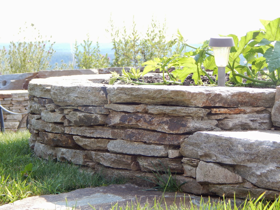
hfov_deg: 17.3
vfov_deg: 13.0
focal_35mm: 114
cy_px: 105
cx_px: 140
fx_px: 922
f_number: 4.6
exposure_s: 1/200
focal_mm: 20.5
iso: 125
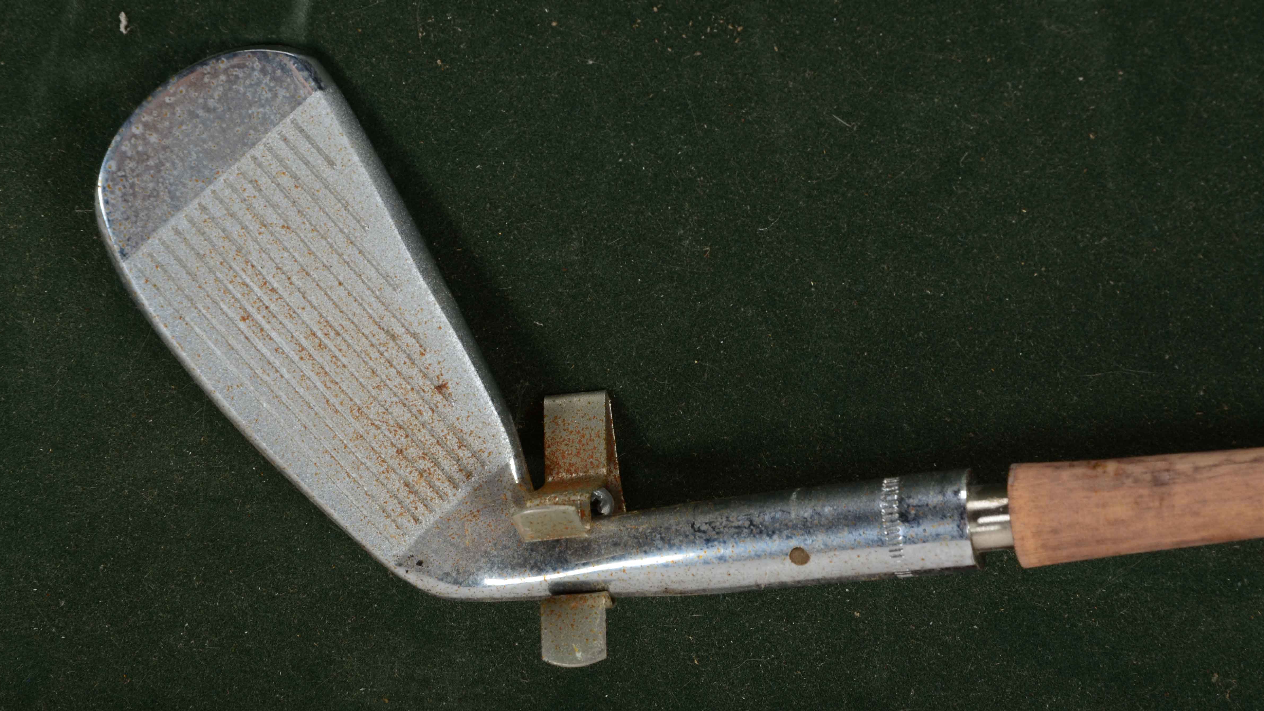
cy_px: 345
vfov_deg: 7.3
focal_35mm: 166
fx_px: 5548
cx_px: 632
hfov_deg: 13.0
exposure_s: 1/160
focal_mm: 105
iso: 200
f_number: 16
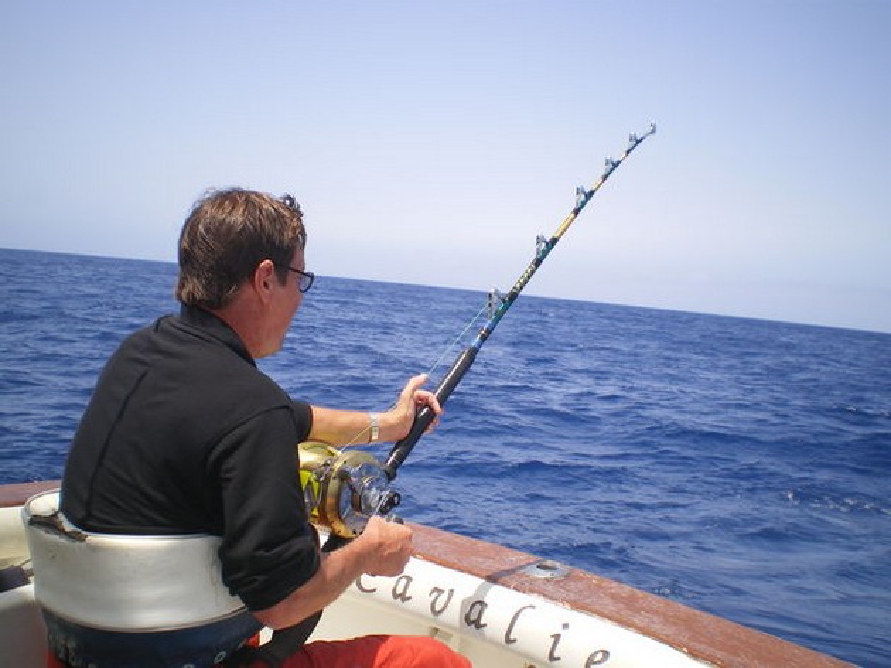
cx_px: 446
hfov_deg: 51.4
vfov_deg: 39.6
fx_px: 926
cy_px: 334
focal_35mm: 36
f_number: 4.6
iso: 50
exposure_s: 1/320
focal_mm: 6.3
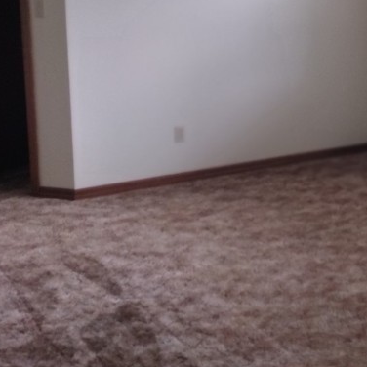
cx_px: 366
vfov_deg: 26.0
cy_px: 71
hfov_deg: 25.2
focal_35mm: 65
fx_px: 780
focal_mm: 4.71
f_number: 1.7
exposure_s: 1/60
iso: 133
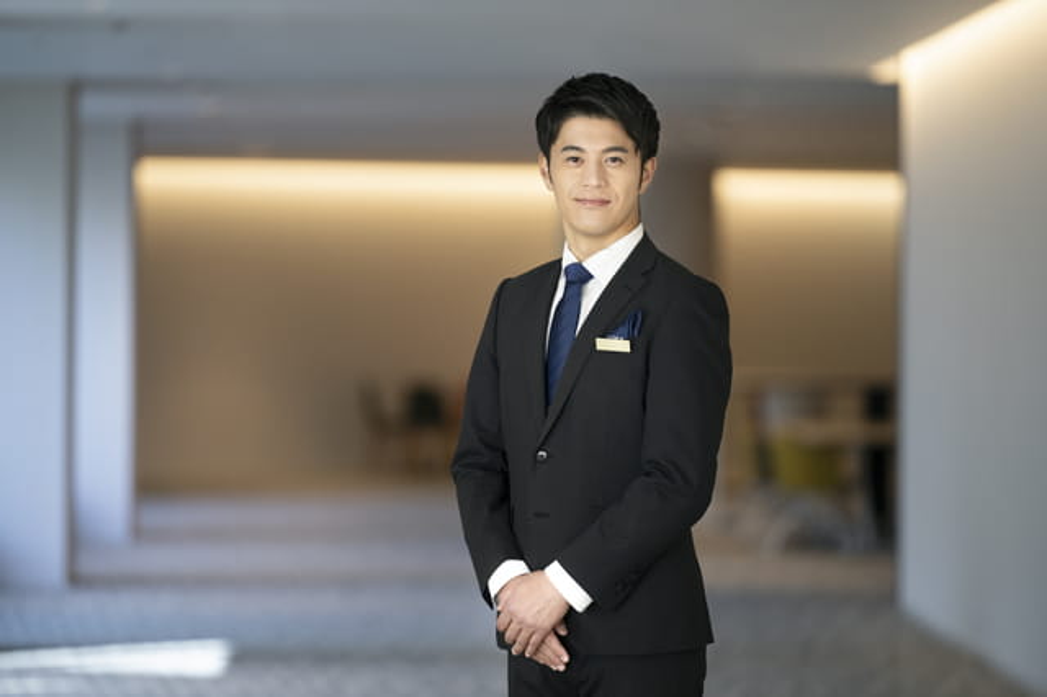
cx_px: 524
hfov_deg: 10.3
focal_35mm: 200
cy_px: 348
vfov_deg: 6.9
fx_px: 5813
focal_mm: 200
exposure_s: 1/200
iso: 400
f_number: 2.8
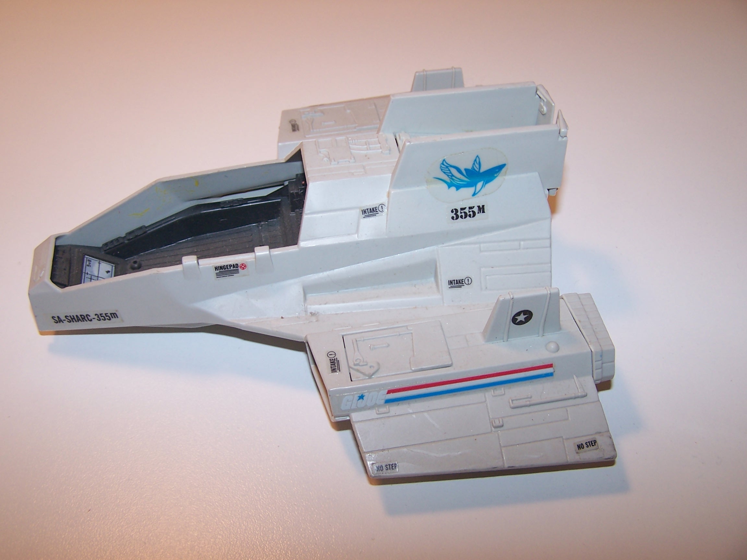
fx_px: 820
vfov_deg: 37.7
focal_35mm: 38
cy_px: 280
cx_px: 374
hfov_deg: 49.0
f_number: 2.8
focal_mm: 6.3
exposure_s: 1/60
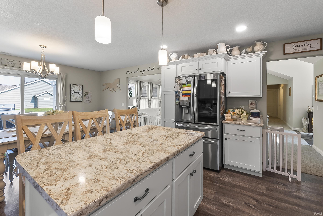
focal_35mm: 15
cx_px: 162
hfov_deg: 100.4
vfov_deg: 77.4
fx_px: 135
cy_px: 108
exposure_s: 1/1.67
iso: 100
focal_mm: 10
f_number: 10
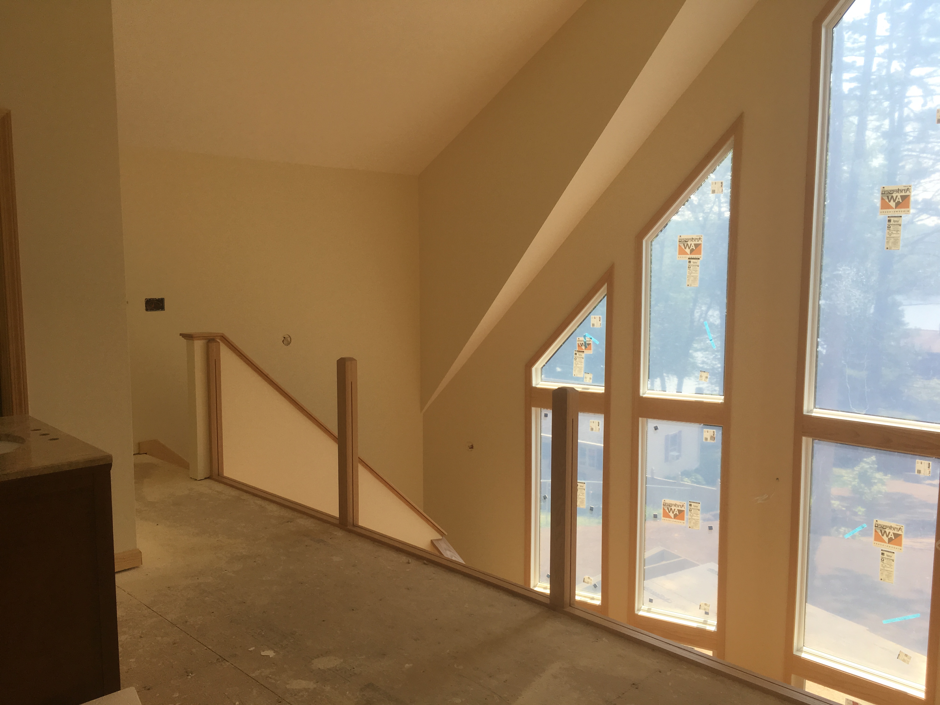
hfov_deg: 61.7
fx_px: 787
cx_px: 470
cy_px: 352
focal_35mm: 29
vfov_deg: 48.2
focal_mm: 4.15
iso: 25
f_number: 2.2
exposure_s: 1/496
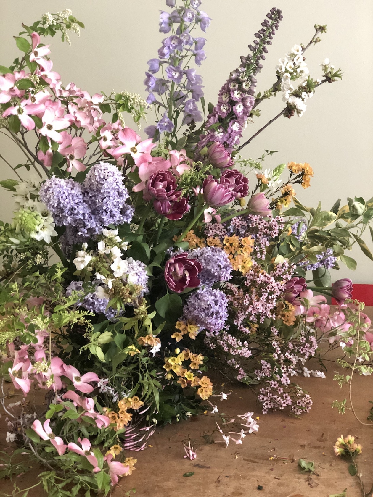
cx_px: 186
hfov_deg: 25.7
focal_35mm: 57
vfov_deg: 33.8
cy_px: 248
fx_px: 819
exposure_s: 1/30
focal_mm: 6.6
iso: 500
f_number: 2.8
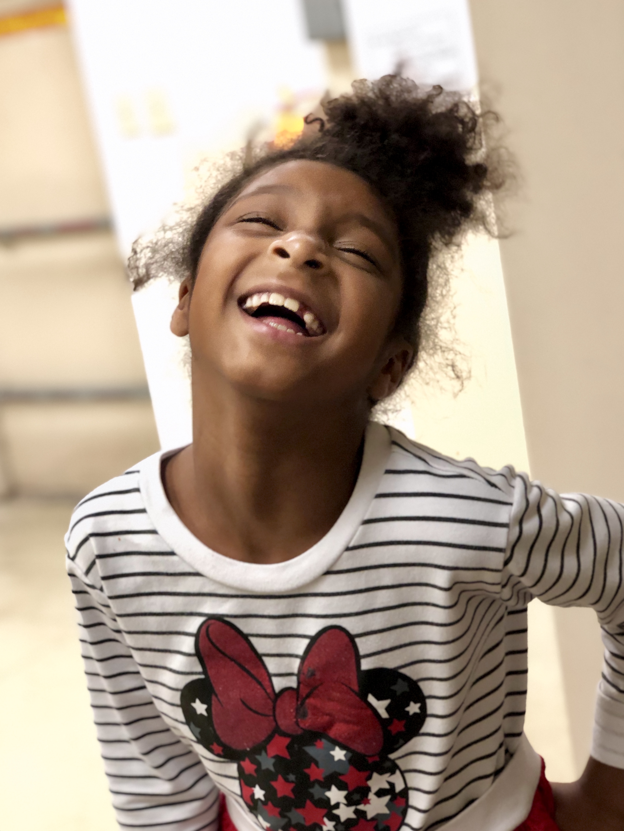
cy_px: 416
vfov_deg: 36.8
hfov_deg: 28.0
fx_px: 1249
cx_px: 312
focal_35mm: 52
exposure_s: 1/24
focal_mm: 6
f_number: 2.4
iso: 125
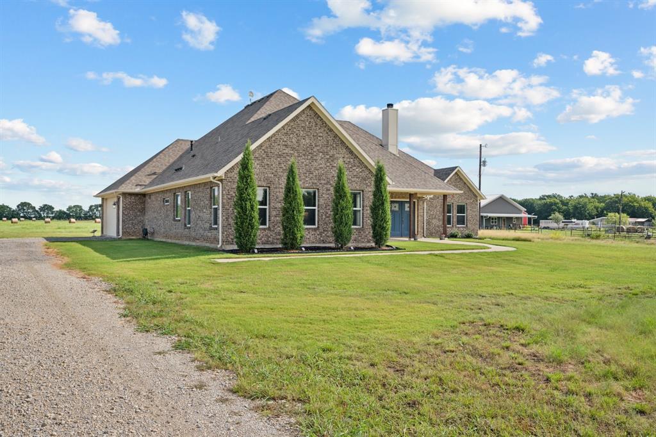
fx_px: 519
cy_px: 218
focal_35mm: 28
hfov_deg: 64.6
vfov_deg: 45.6
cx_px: 328
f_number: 8
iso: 200
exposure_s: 1/640
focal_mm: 28.5
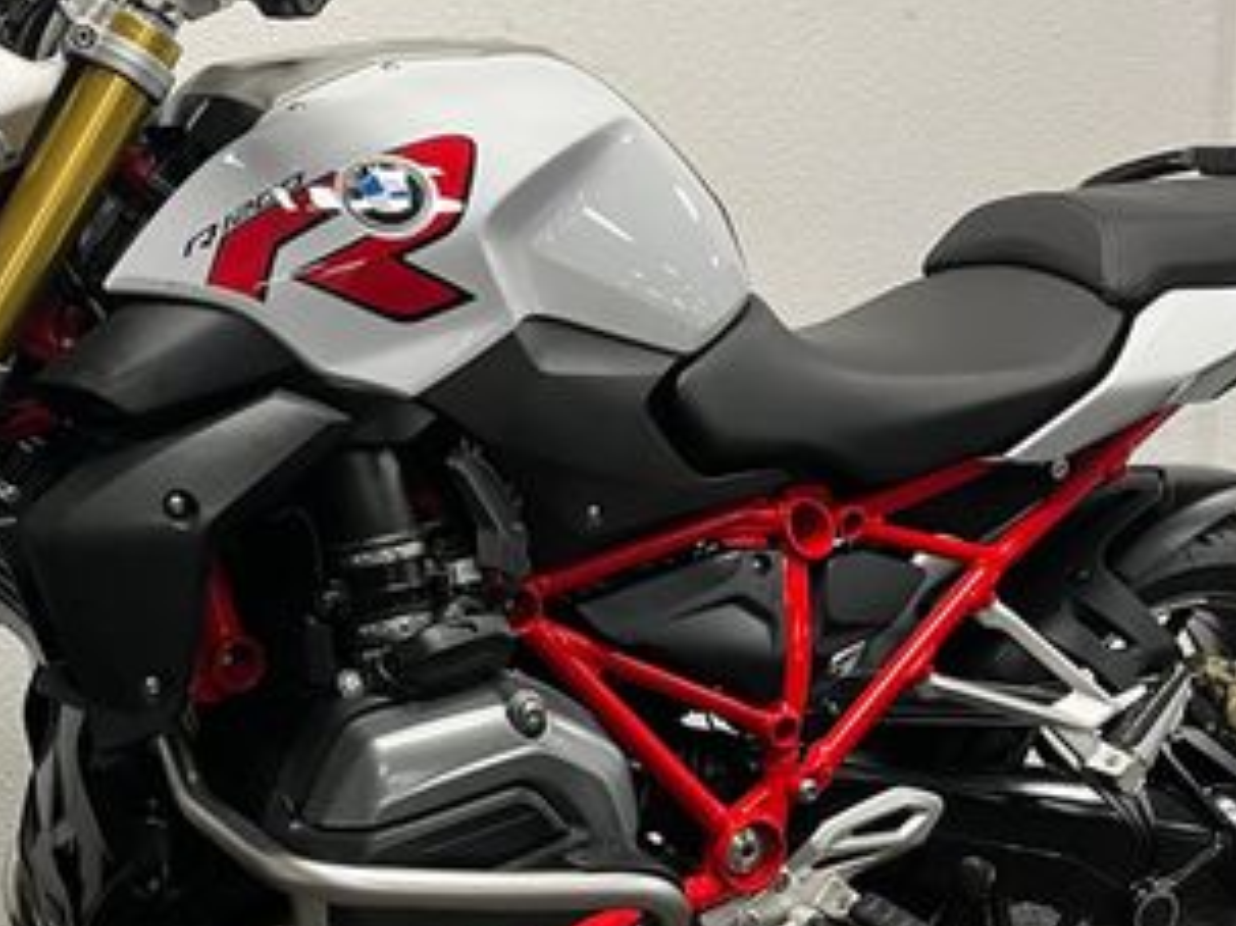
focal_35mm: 55
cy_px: 404
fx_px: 1963
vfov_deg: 26.5
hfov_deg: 33.9
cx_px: 245
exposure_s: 1/50
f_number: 1.6
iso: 64
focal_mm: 5.1
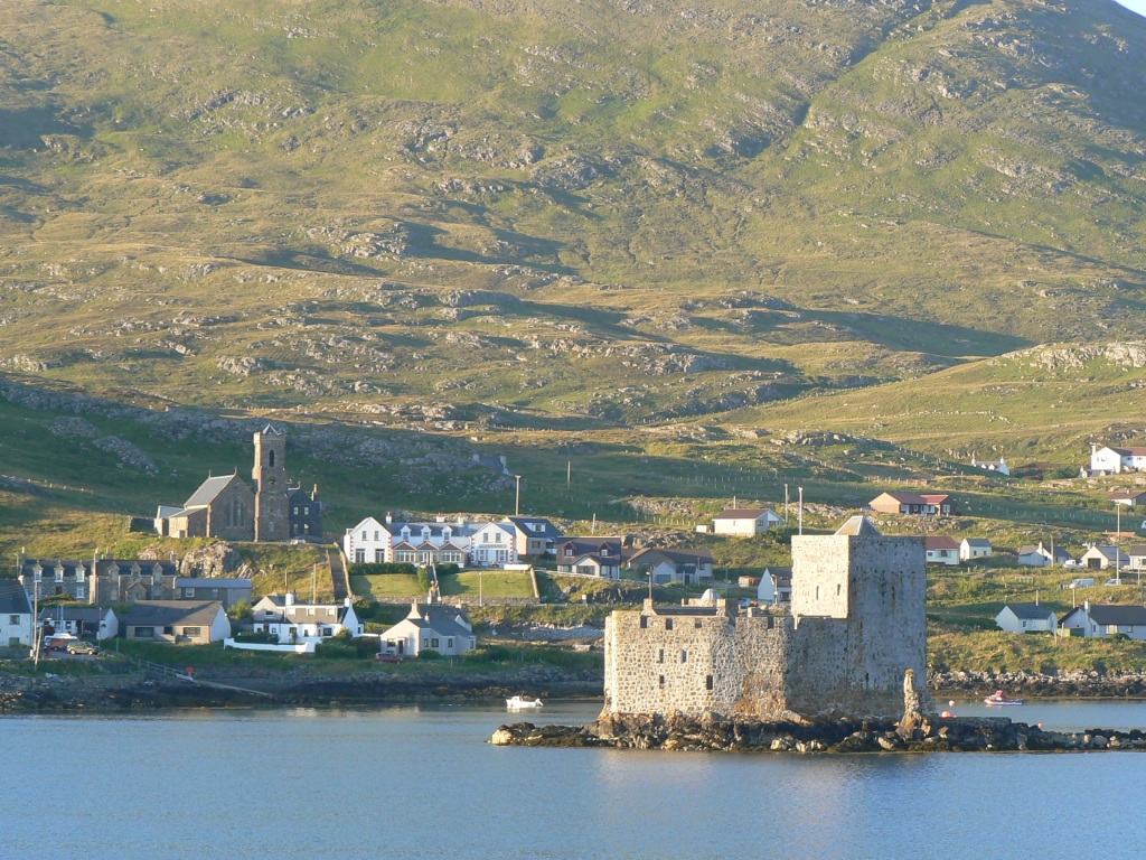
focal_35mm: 151
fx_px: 4999
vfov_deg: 9.8
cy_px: 430
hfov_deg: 13.1
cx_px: 573
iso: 80
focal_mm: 25.1
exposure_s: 1/100
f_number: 5
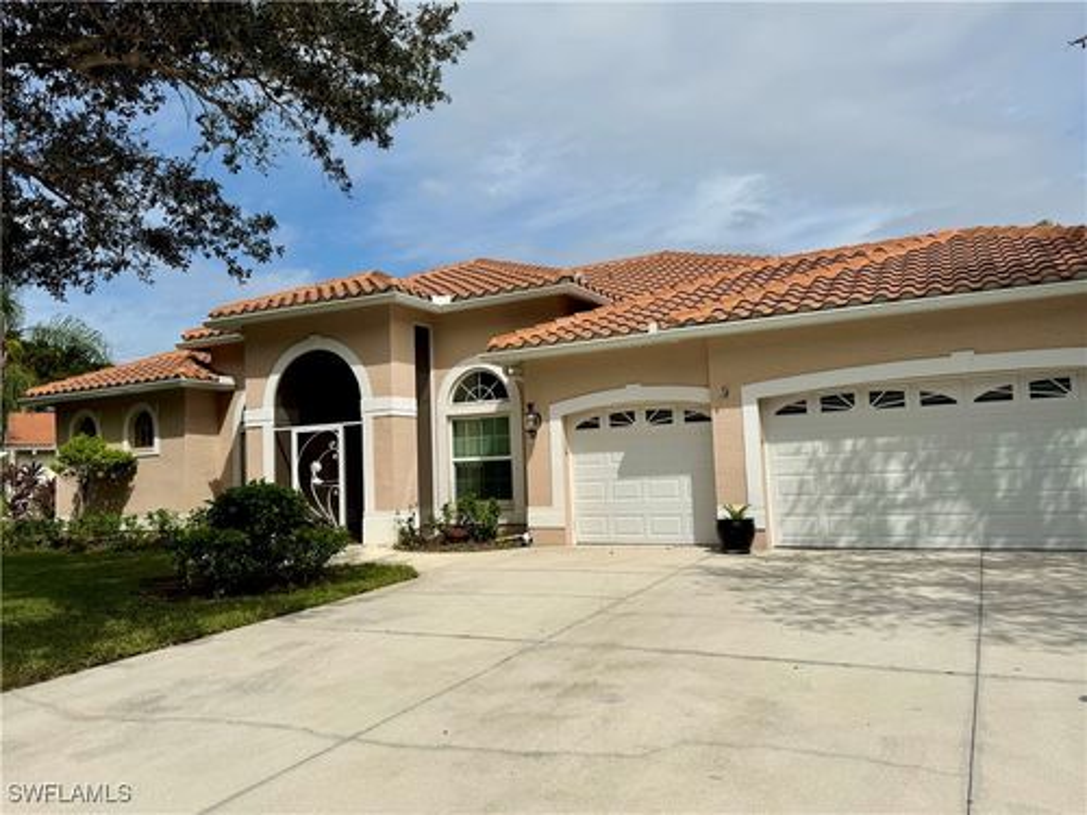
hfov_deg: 71.6
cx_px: 544
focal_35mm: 24
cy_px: 408
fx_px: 754
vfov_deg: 56.8
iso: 80
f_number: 1.78
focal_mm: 6.76
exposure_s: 1/12346
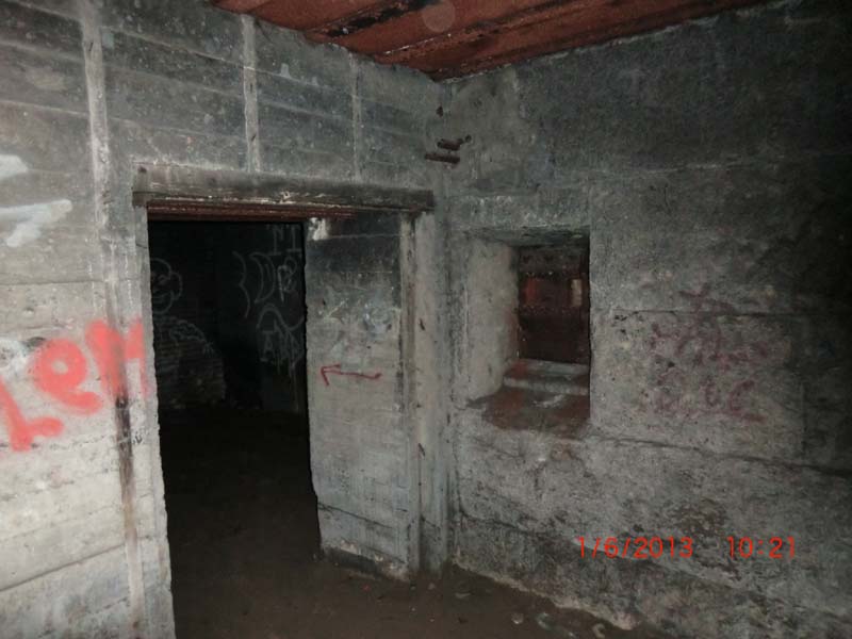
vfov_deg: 56.8
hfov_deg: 71.6
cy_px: 320
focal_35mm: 24
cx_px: 426
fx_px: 591
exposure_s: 1/8
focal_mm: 4.3
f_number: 3.2
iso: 400
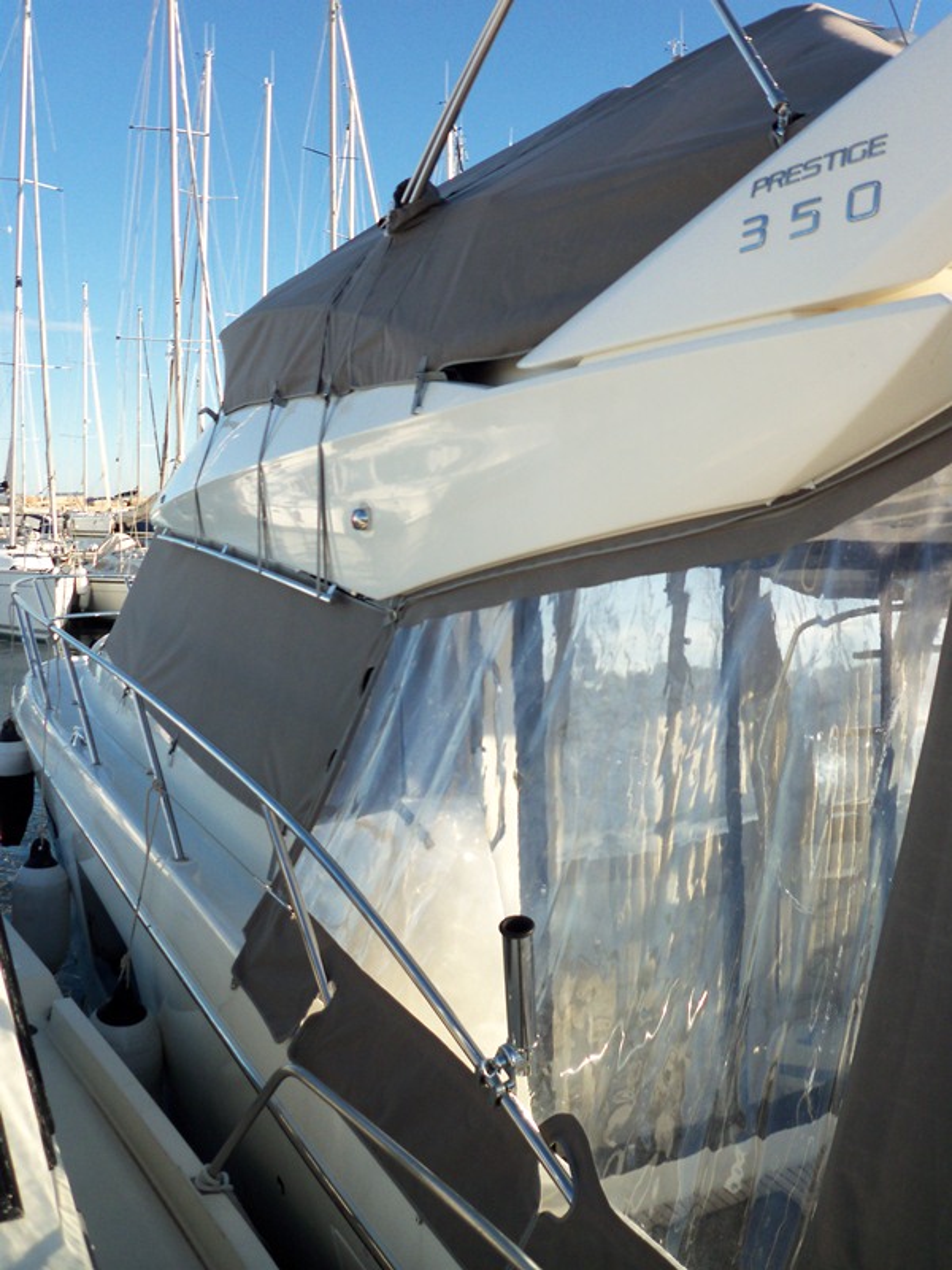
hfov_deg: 41.8
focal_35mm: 34
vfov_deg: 54.0
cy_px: 635
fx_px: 1247
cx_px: 476
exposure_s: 1/640
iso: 80
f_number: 2.9
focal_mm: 5.7
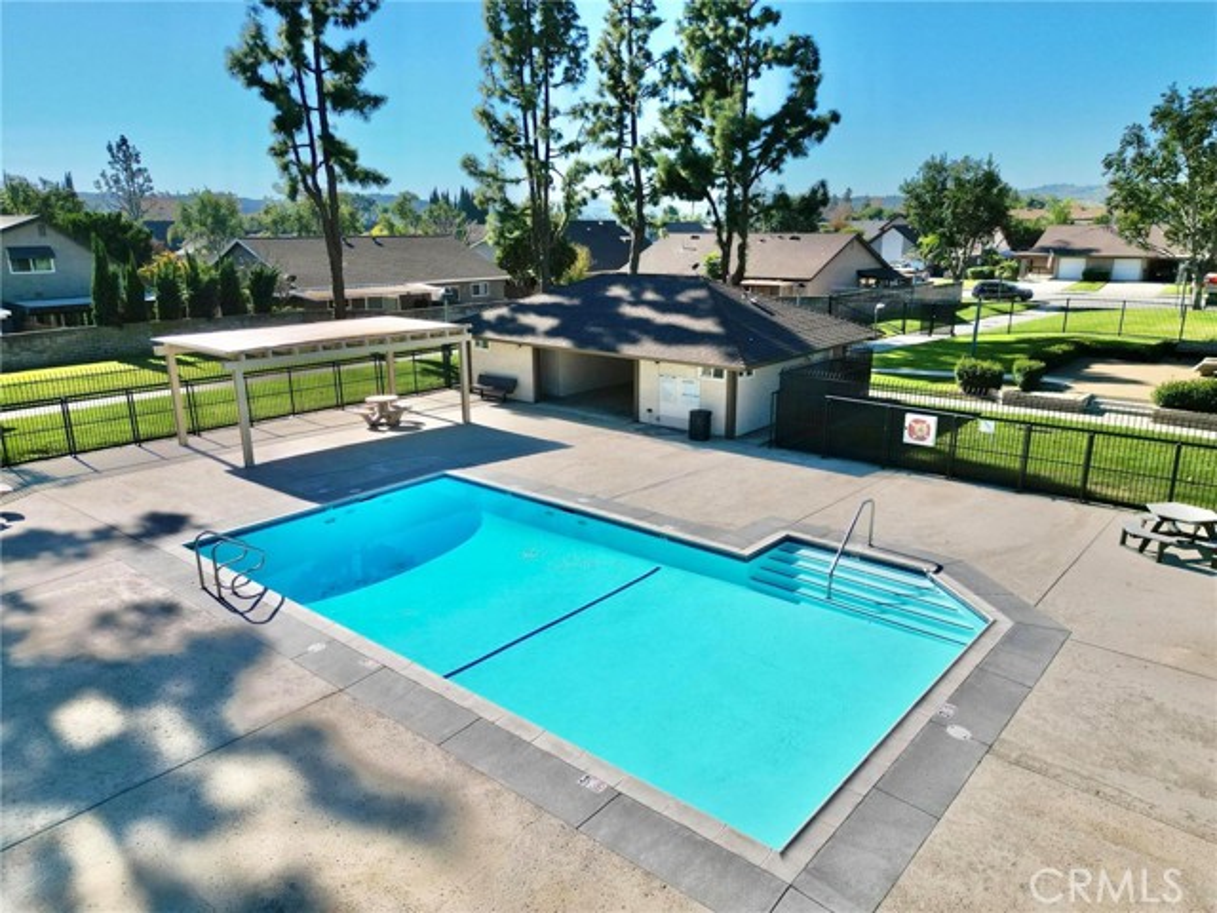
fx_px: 844
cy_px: 456
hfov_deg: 71.6
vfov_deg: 56.8
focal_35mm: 24
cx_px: 608
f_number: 1.7
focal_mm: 6.72
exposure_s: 1/4000
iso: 130
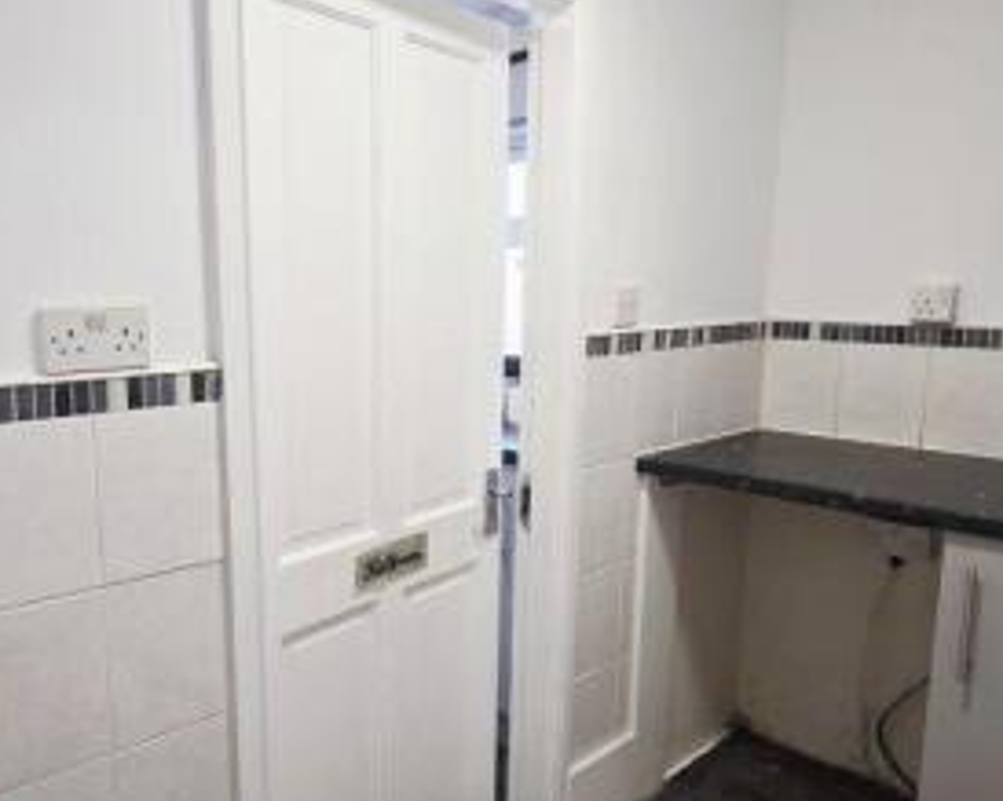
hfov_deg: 62.8
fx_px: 801
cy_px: 419
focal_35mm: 27
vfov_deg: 53.1
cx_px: 353
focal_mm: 2.2
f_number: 1.9
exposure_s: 1/100
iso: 200
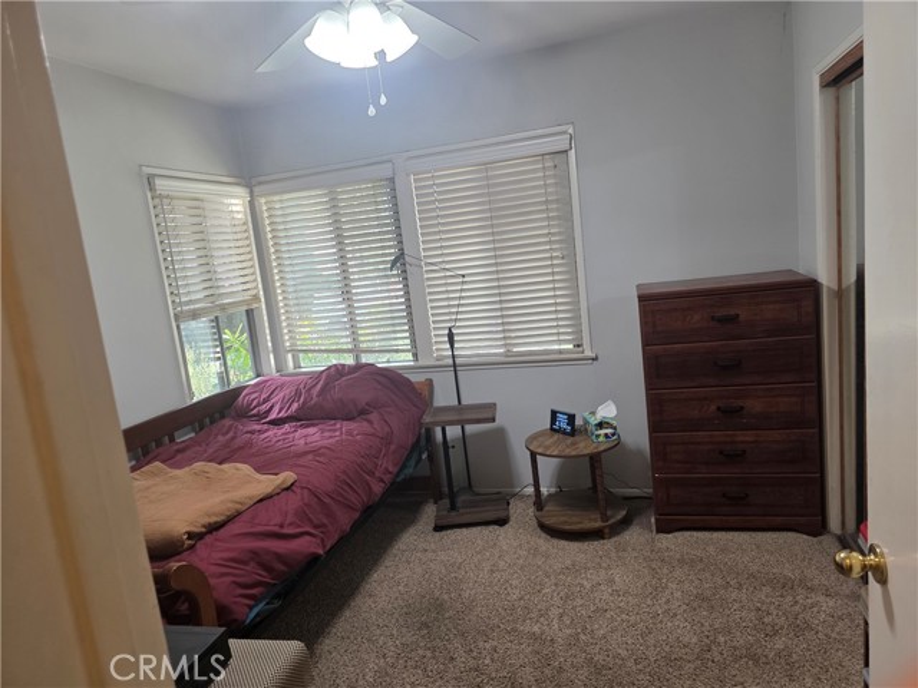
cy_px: 344
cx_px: 459
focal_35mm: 23
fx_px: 610
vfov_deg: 58.9
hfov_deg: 73.9
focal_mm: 6.3
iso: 125
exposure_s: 1/120
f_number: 1.7
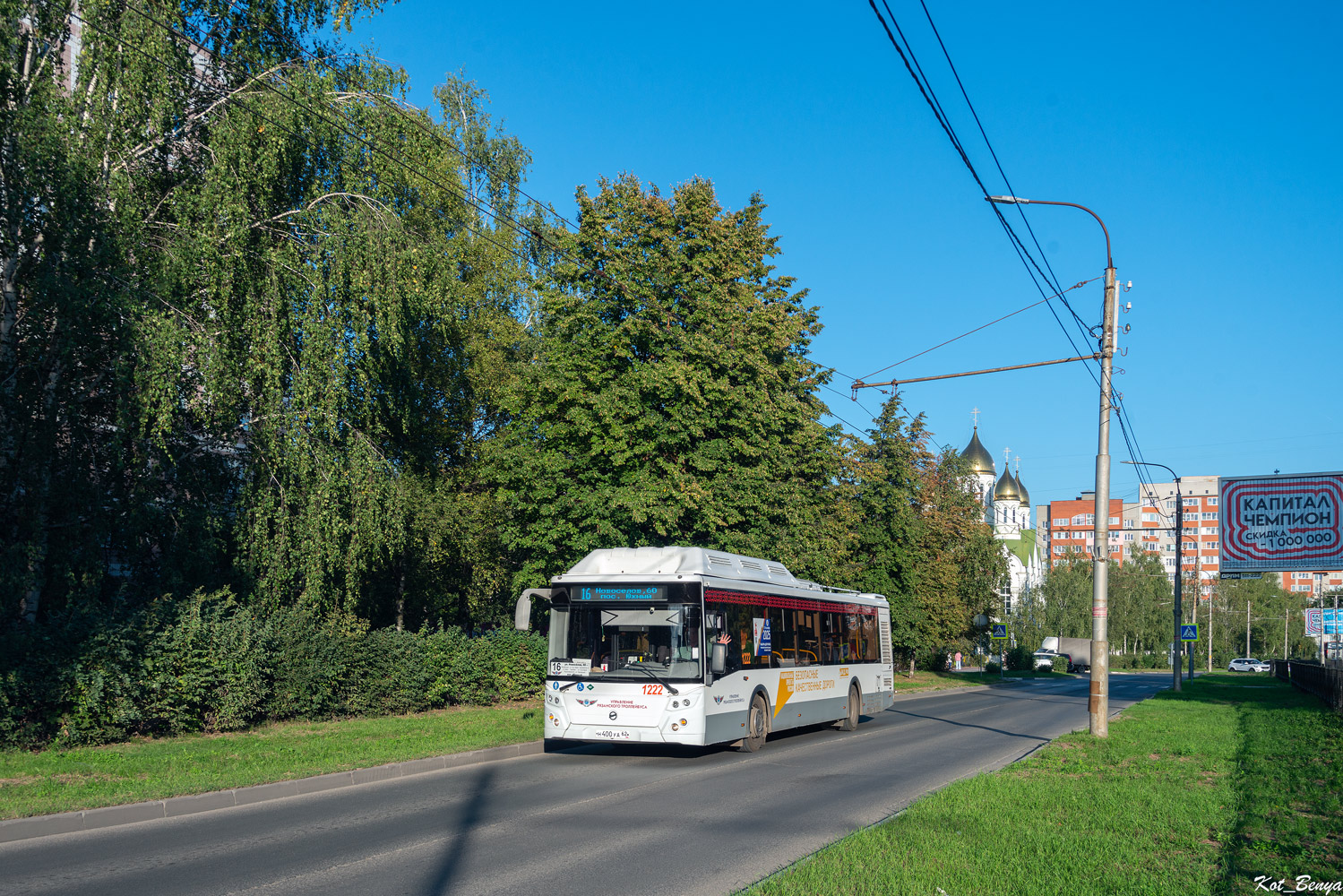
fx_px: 1343
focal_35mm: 36
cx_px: 672
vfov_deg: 36.9
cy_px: 448
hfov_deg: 53.1
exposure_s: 1/400
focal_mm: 36
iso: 200
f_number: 9
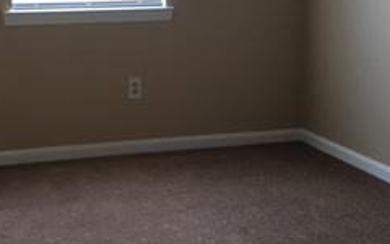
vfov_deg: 15.6
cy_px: 3
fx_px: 872
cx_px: 161
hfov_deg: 25.2
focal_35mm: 82
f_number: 2.2
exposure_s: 1/30
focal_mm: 4.15
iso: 32
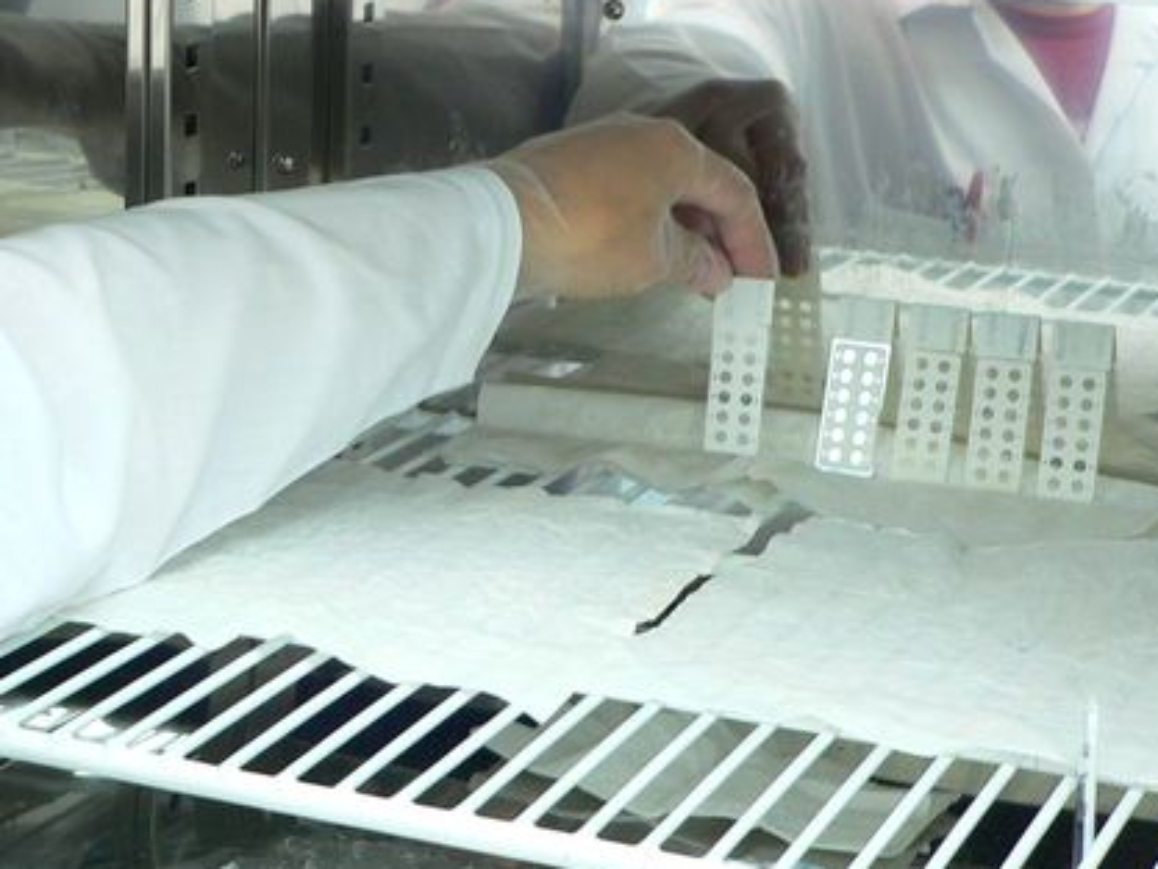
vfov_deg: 16.0
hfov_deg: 21.3
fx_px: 3079
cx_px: 444
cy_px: 239
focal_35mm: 92
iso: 100
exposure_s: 1/6
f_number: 2.8
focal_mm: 9.9
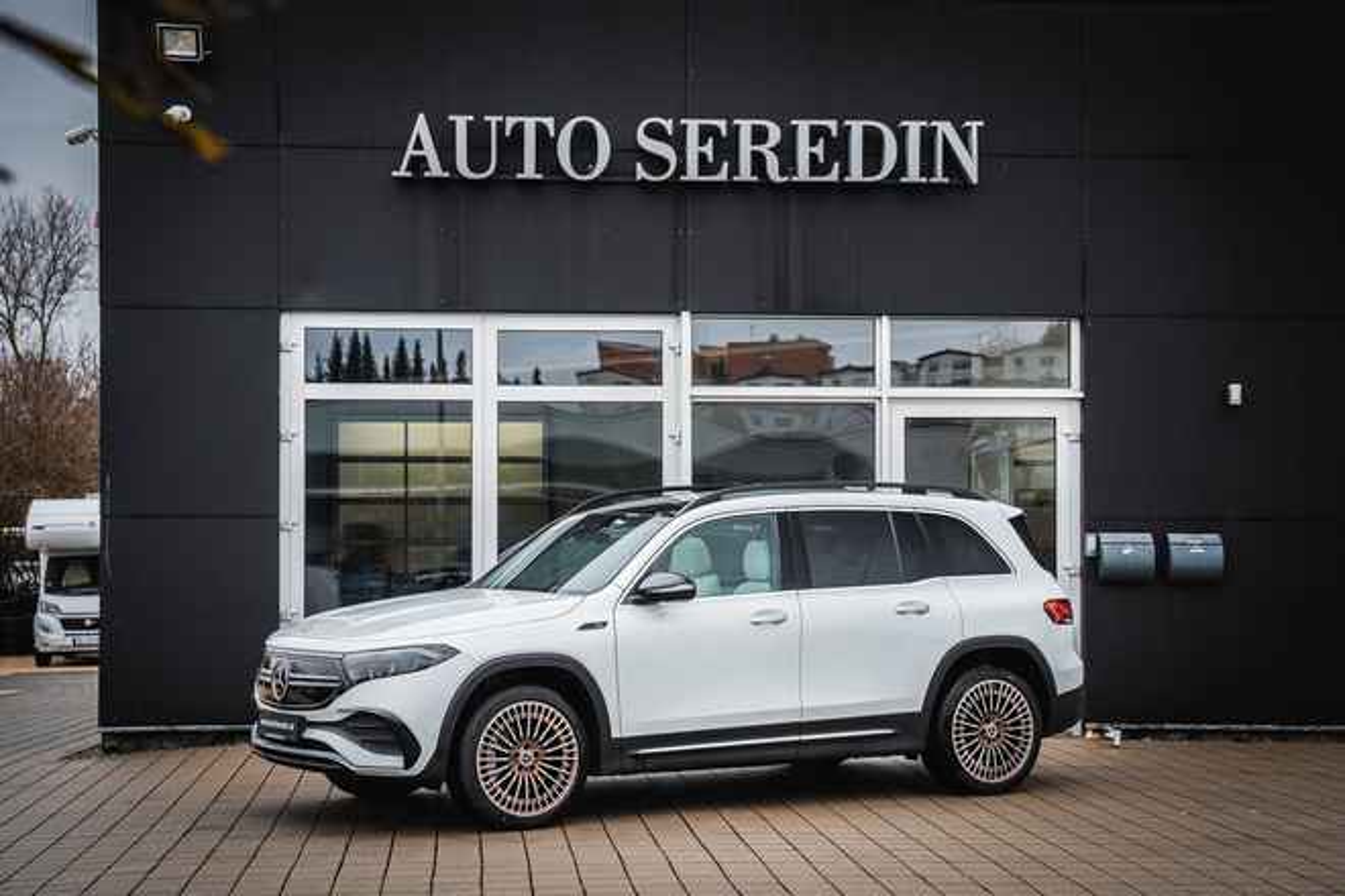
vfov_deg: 24.2
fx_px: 2092
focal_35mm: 56
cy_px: 448
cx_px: 672
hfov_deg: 35.6
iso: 1000
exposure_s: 1/160
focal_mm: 56
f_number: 5.6
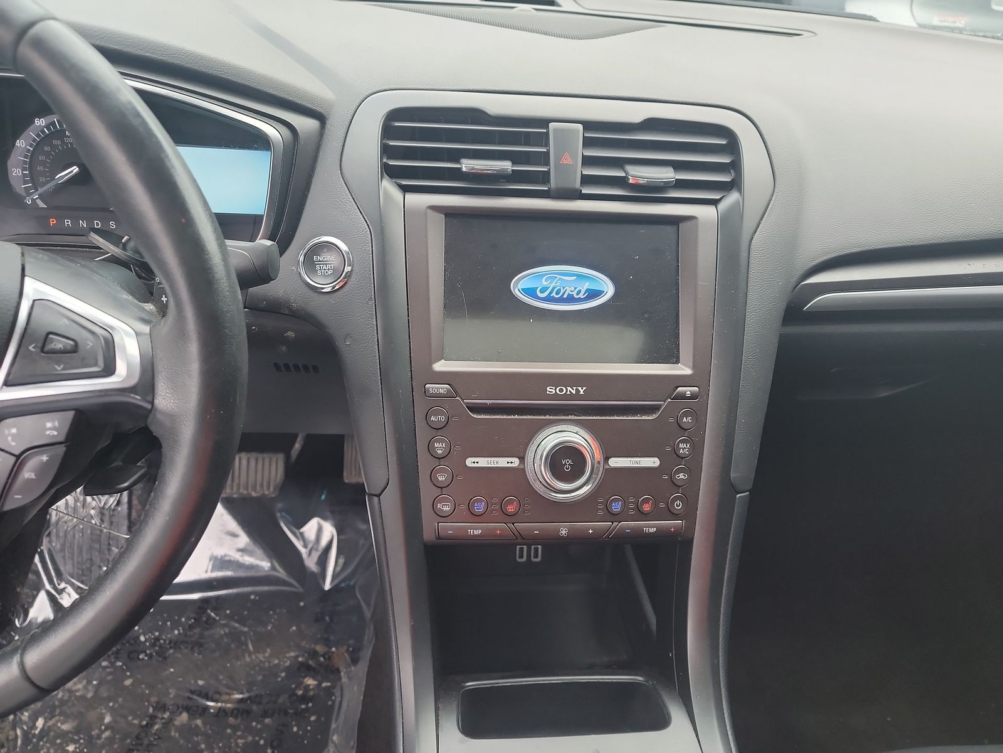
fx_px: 695
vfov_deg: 56.8
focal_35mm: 24
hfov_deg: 71.6
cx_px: 502
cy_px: 376
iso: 310
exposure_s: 1/59
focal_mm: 6.7
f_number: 1.8
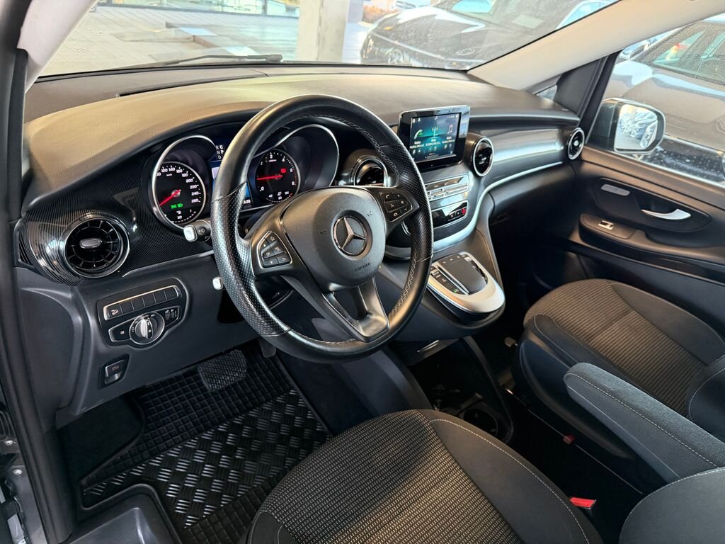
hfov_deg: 71.6
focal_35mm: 24
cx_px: 362
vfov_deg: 56.8
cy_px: 272
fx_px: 503
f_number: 1.78
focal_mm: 6.76
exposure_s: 1/60
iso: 640
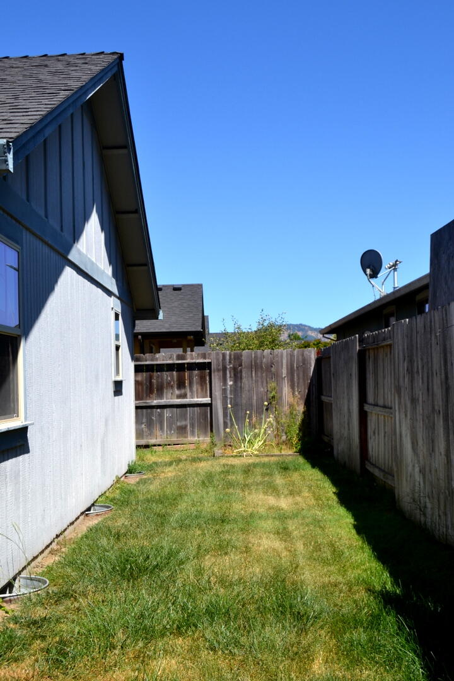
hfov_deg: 31.9
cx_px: 227
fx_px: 794
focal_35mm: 42
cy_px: 340
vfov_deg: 46.4
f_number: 8
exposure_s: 1/250
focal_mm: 28
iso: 100
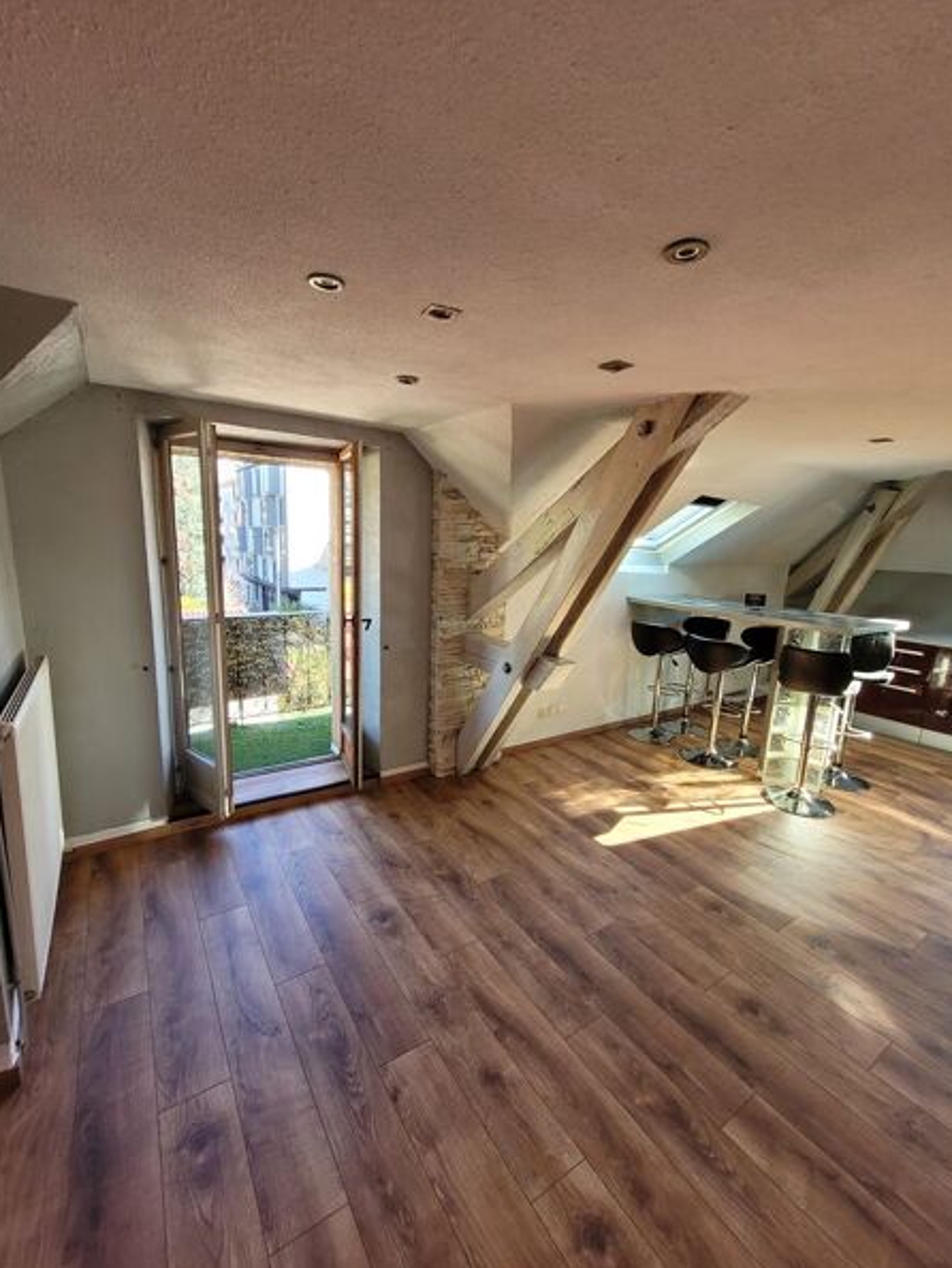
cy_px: 628
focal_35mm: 14
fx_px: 513
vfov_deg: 102.0
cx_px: 499
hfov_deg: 85.7
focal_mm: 1.74
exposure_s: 1/50
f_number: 2.2
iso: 80
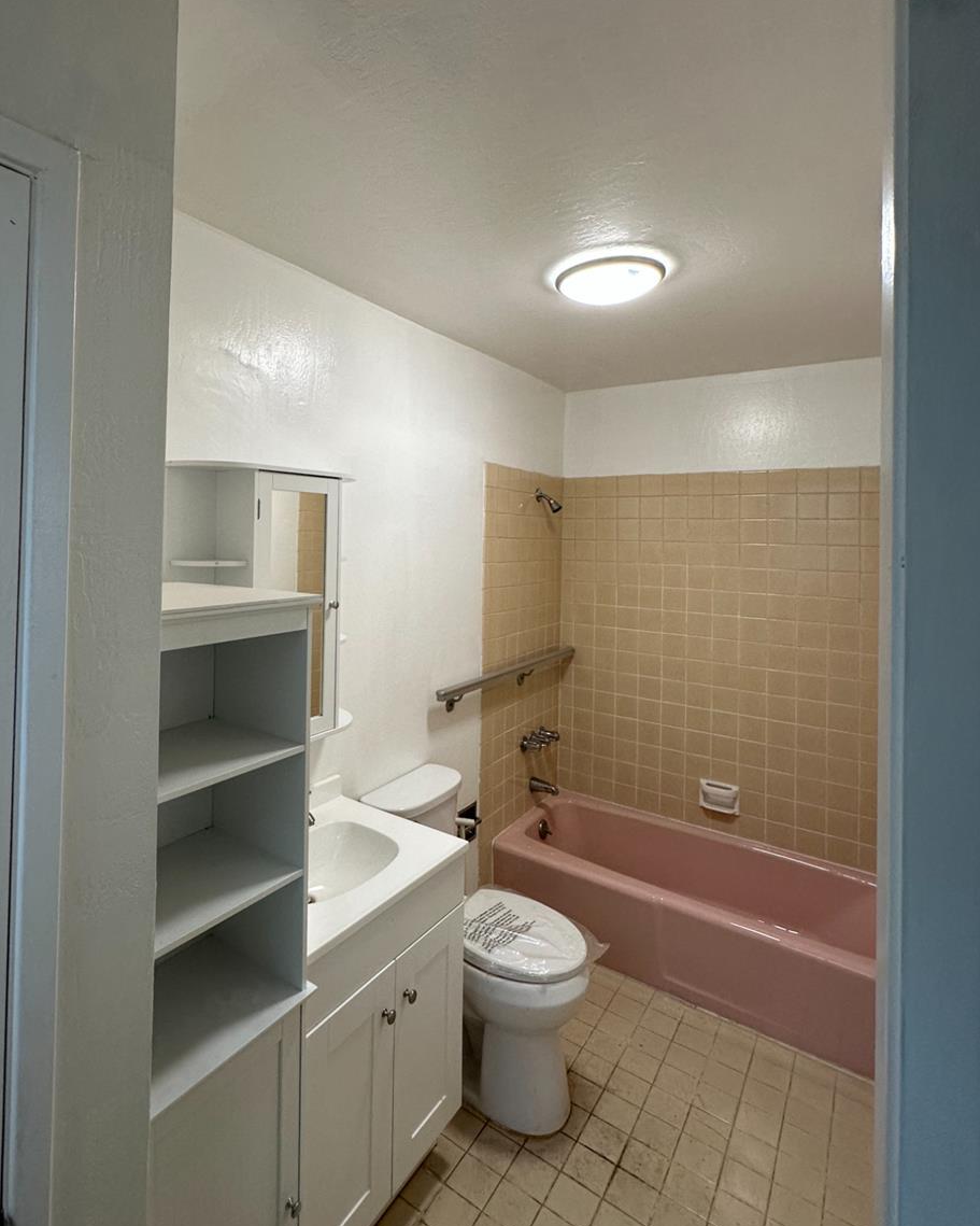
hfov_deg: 72.8
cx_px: 381
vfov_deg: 85.8
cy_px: 524
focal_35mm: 18
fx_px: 653
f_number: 2.2
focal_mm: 2.22
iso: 160
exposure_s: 1/120
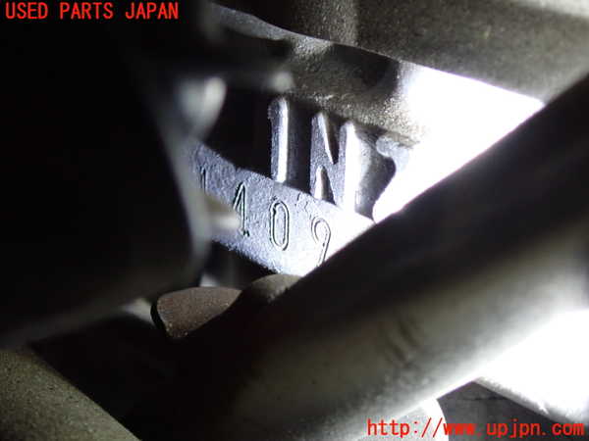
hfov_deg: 19.6
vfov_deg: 14.8
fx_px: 1702
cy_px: 220
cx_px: 294
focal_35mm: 100
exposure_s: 1/30
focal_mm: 18
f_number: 4.9
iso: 800
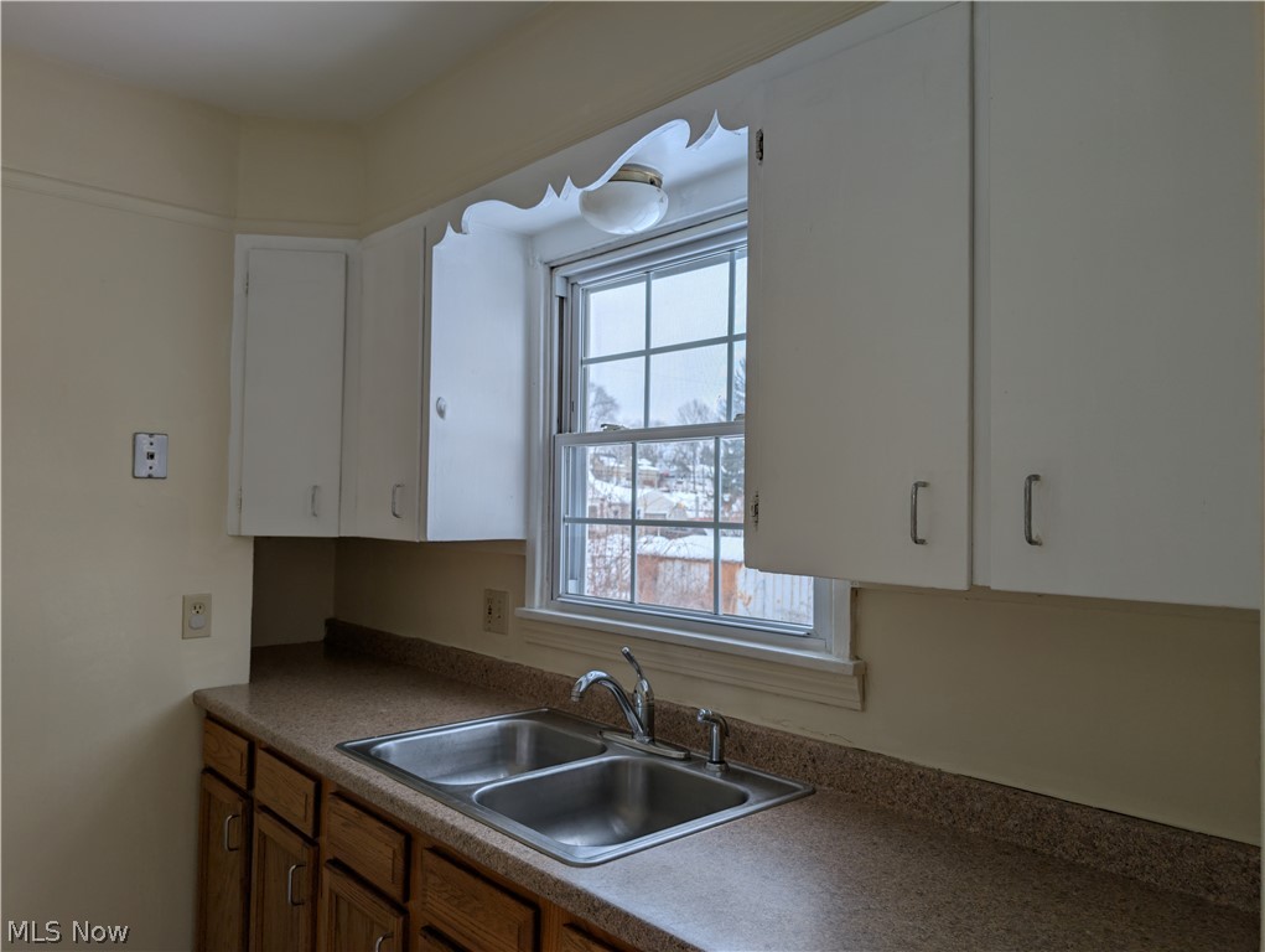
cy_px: 476
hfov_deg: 71.5
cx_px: 632
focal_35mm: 24
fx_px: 878
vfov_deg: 56.9
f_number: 1.68
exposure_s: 1/224
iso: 22
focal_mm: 6.9
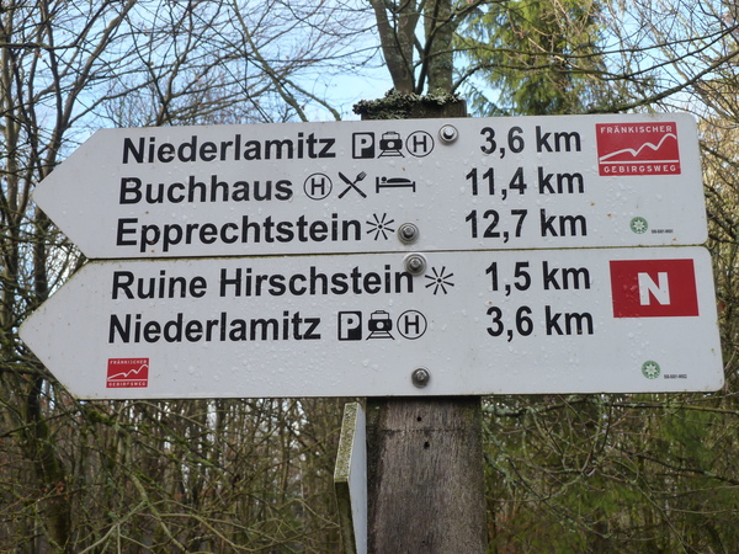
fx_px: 897
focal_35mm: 42
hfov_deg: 44.8
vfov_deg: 34.3
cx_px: 370
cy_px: 277
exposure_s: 1/100
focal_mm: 6.9
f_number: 4
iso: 125
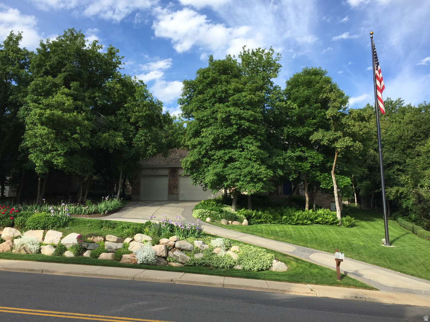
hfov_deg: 61.7
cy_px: 161
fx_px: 360
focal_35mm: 29
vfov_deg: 48.2
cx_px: 215
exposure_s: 1/942
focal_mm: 4.15
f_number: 2.2
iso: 32
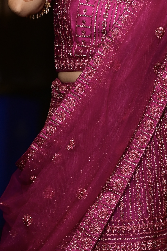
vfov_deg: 7.4
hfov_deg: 4.9
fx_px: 1935
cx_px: 160
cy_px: 195
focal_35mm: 278
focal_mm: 85
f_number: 2.2
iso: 800
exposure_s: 1/250
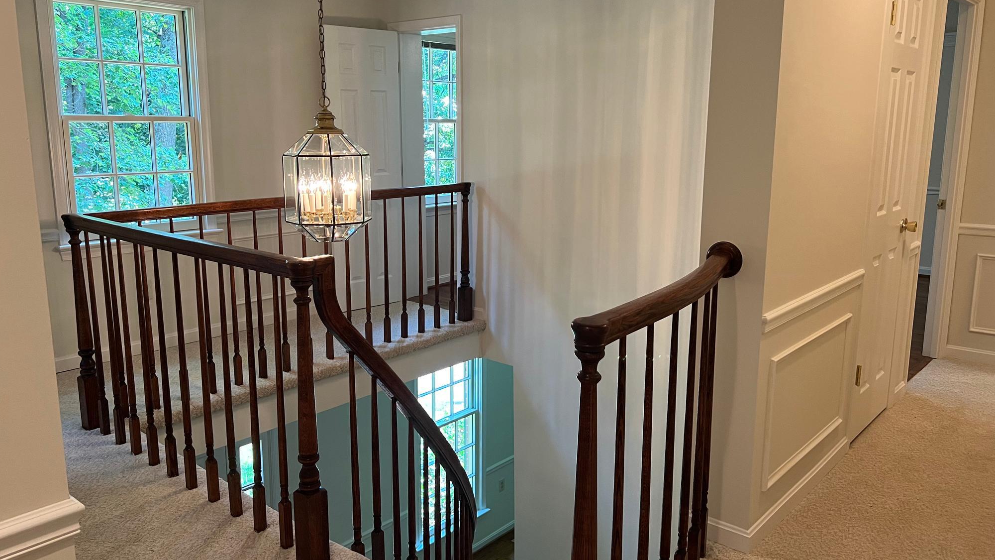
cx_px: 486
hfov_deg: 66.1
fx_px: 765
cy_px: 268
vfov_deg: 40.2
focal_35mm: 29
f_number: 1.5
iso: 125
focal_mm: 5.7
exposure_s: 1/60
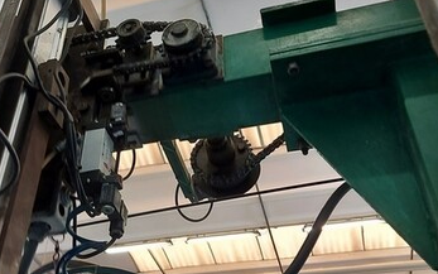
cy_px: 152
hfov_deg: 44.8
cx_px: 158
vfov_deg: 29.2
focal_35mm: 44
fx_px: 525
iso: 250
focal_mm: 5.23
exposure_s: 1/60
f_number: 1.8
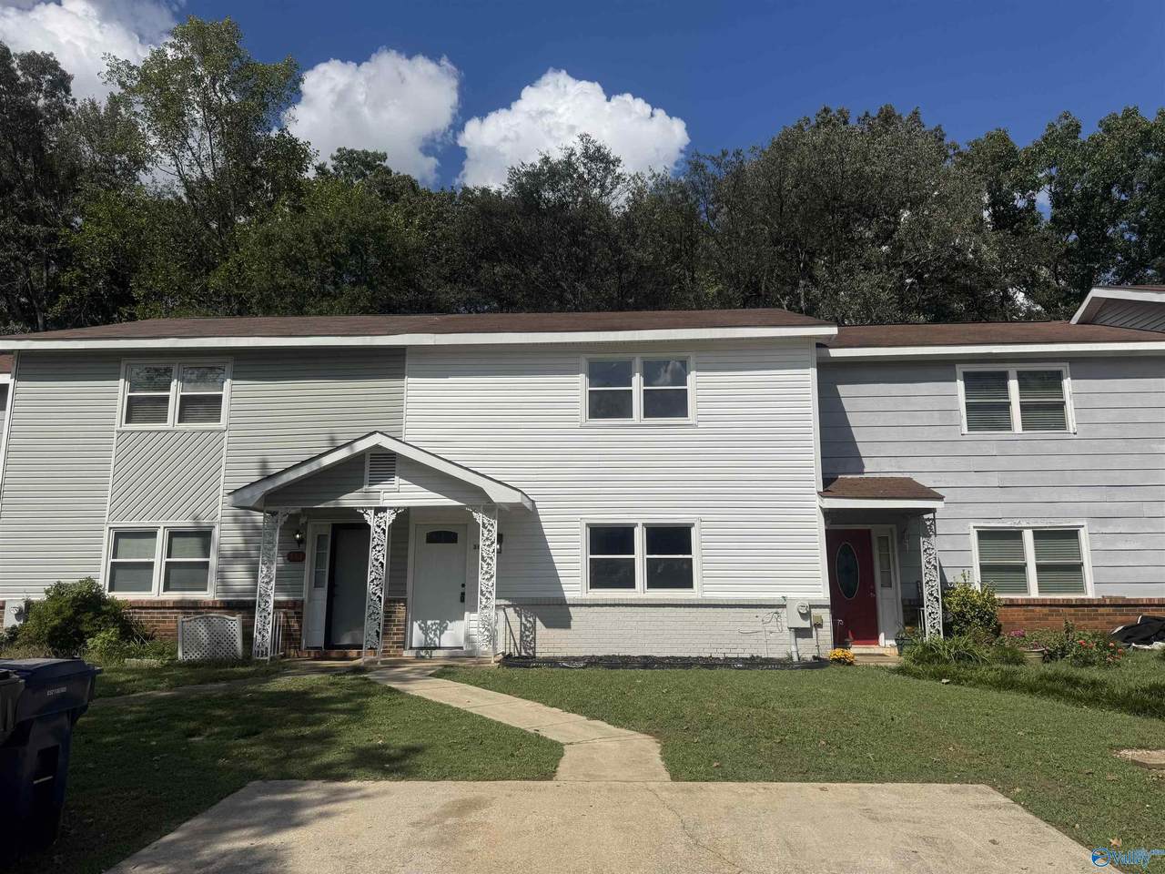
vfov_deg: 56.8
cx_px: 582
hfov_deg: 71.6
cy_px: 437
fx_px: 808
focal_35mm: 24
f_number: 1.78
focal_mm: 6.76
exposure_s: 1/12346
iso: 80
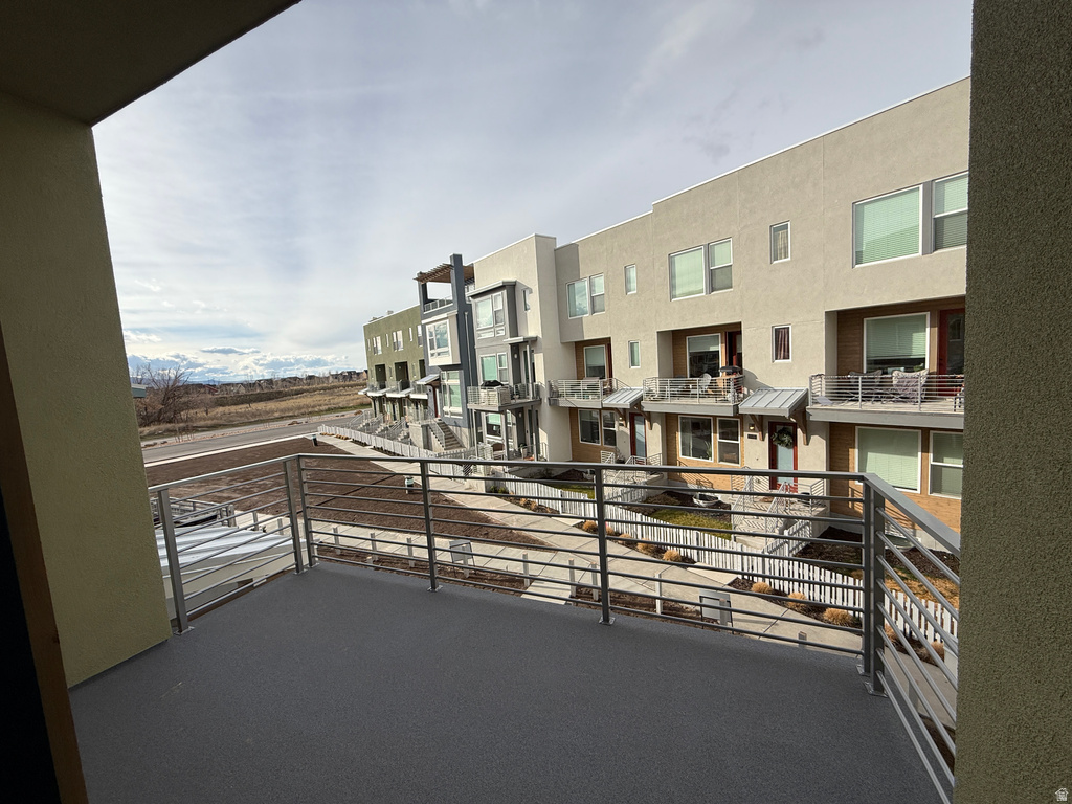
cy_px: 402
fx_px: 434
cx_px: 536
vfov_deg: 85.7
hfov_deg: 102.1
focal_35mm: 14
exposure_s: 1/2611
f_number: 2.2
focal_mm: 2.22
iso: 50
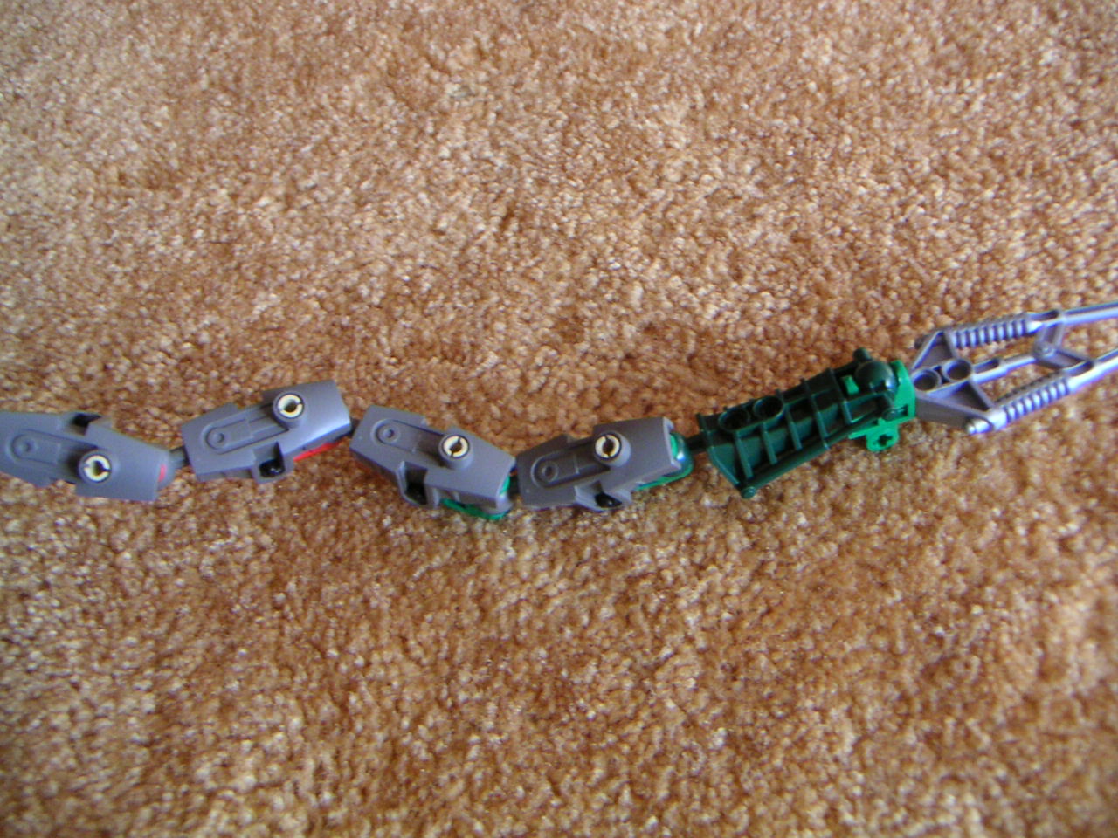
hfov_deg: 47.9
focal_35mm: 39
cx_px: 559
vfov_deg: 36.8
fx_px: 1260
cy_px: 419
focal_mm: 5.1
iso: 160
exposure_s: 1/45
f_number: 2.9
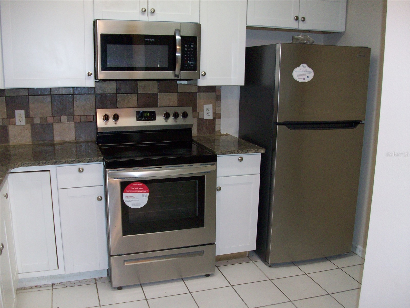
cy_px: 154
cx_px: 205
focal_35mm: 34
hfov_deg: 54.0
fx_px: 403
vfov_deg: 41.8
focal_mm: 5.7
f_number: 2.8
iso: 160
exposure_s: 1/60
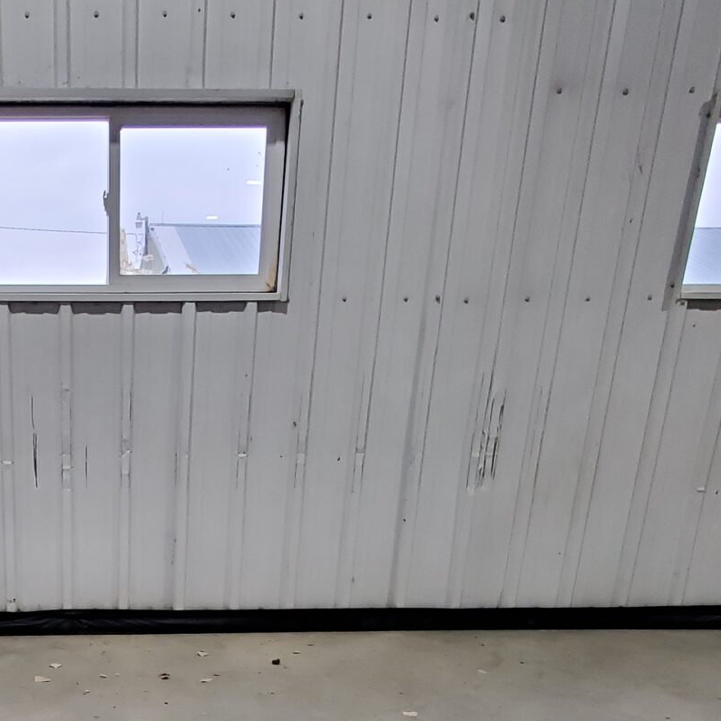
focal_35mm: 37
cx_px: 83
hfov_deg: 41.6
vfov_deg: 39.7
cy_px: 718
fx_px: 872
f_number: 2.2
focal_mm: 1.8
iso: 160
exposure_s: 1/60
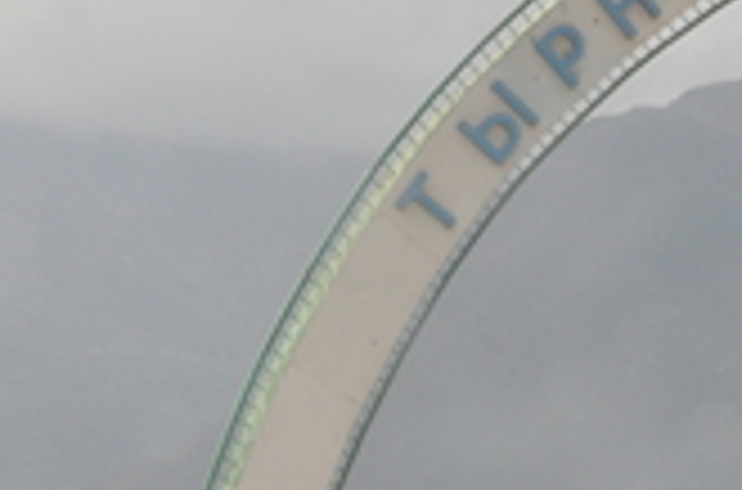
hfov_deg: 7.0
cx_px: 832
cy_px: 173
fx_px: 6063
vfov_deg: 4.6
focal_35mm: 295
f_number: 16
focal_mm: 72
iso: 1250
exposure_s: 1/640
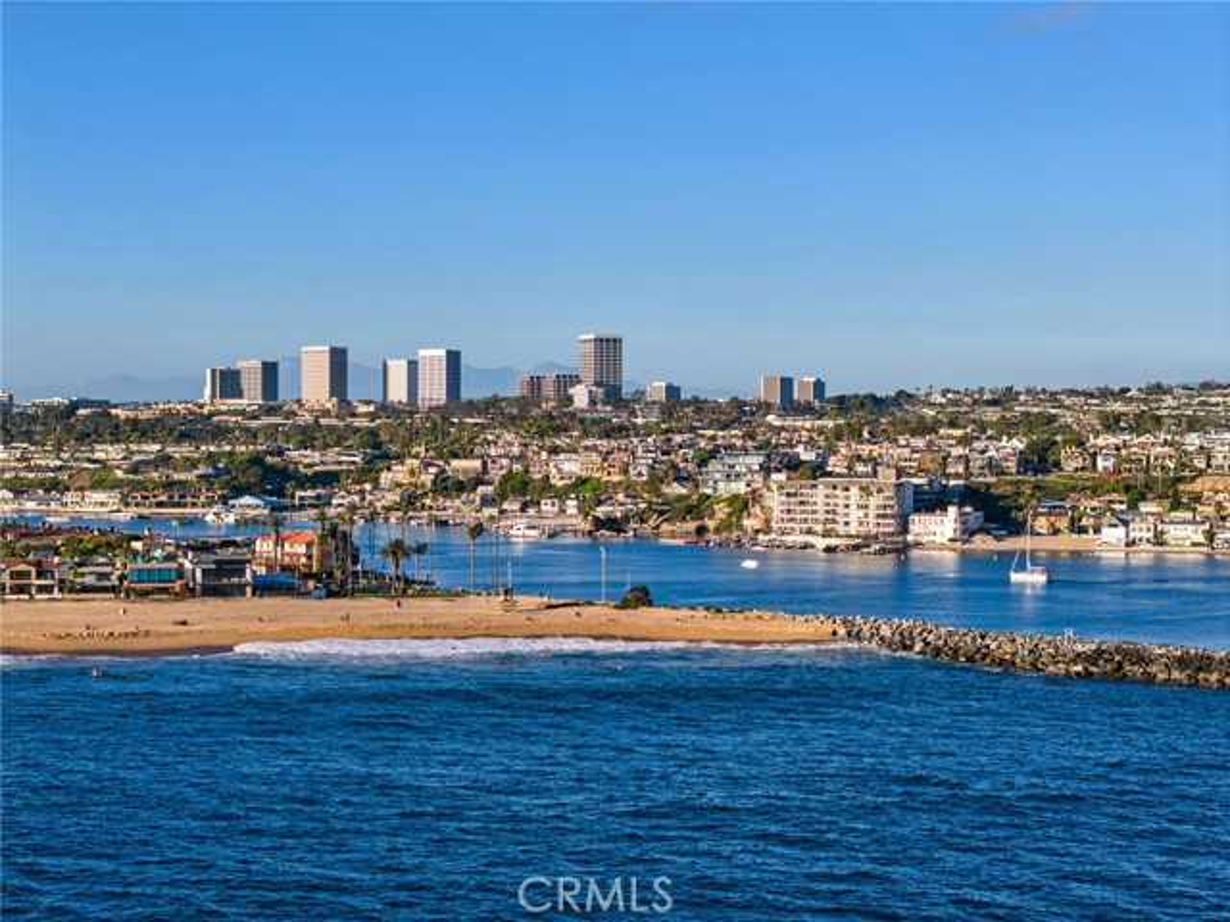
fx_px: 2487
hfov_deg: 27.8
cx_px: 615
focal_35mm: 70
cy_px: 461
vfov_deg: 21.0
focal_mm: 19.35
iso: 100
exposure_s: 1/320
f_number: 2.8
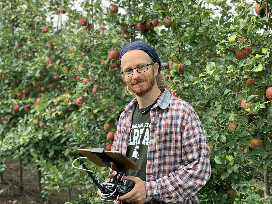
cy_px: 102
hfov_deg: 36.8
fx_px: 409
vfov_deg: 28.0
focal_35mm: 52
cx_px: 136
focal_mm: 6
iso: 16
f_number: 2.4
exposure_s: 1/154
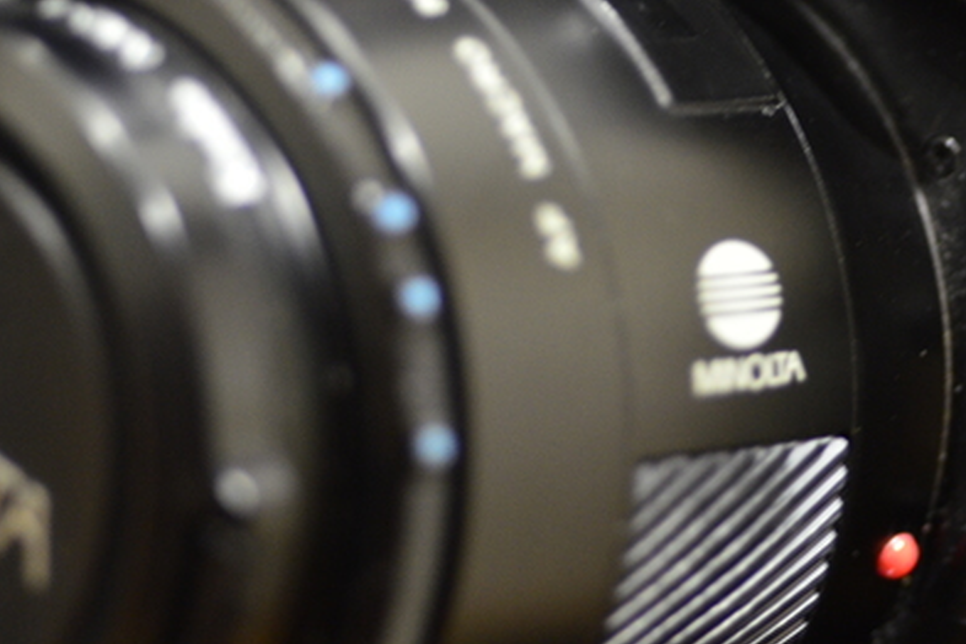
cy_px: 150
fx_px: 4293
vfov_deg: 8.6
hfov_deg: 12.8
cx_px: 794
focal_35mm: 160
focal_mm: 60
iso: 1600
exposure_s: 1/3
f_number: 3.2
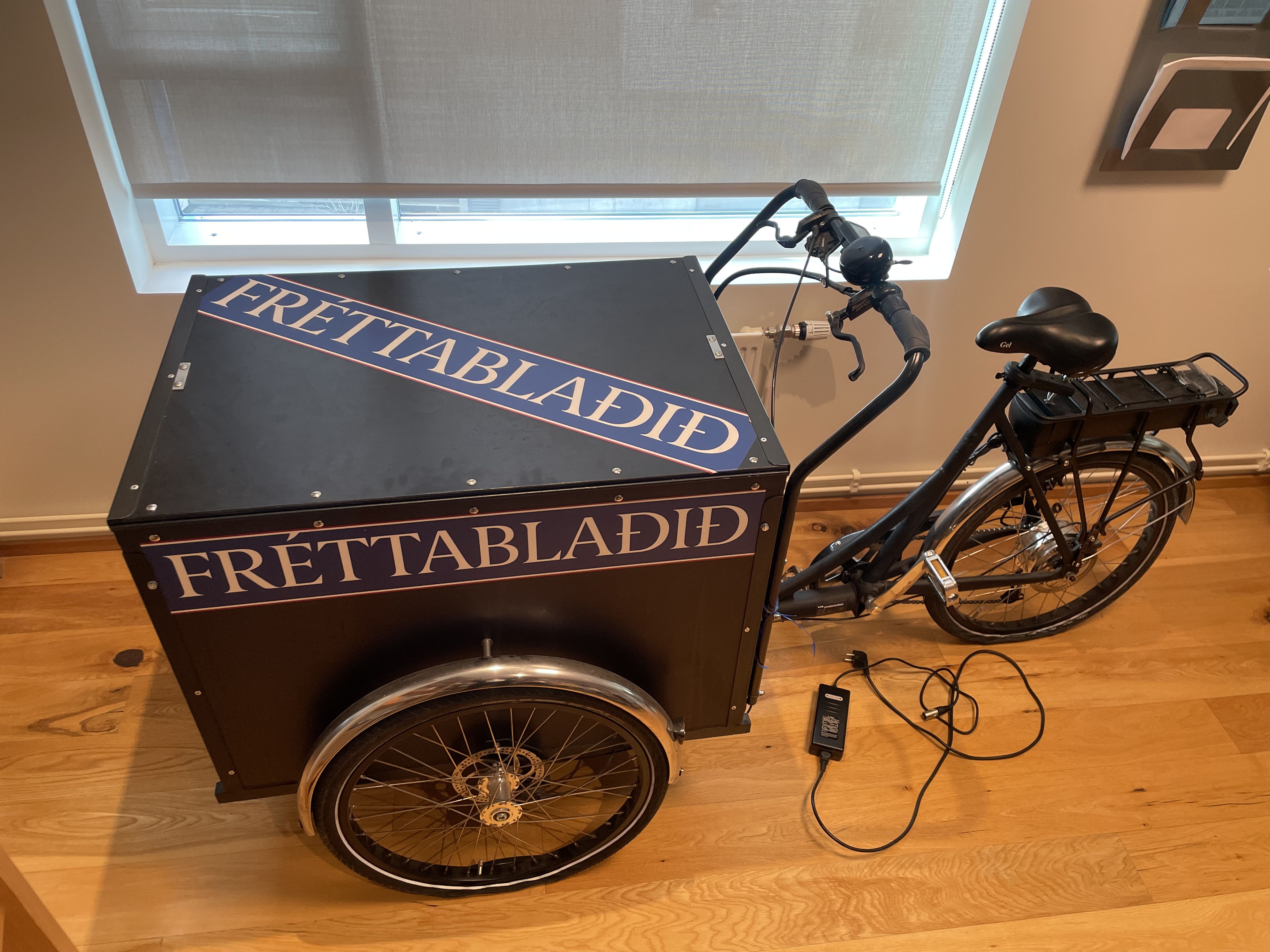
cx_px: 635
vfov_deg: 53.1
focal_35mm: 26
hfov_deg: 67.3
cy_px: 476
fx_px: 954
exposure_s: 1/100
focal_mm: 4.2
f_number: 1.6
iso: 100
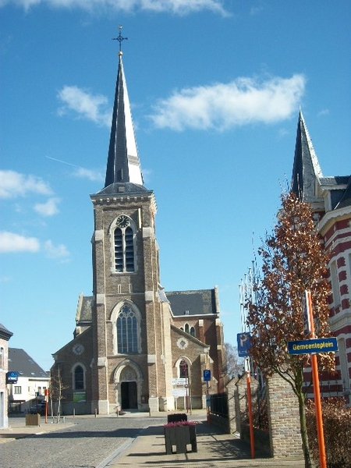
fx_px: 676
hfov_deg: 29.1
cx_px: 176
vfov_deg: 38.2
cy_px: 234
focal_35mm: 50
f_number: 11.2
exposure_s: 1/80
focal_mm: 8.8
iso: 80
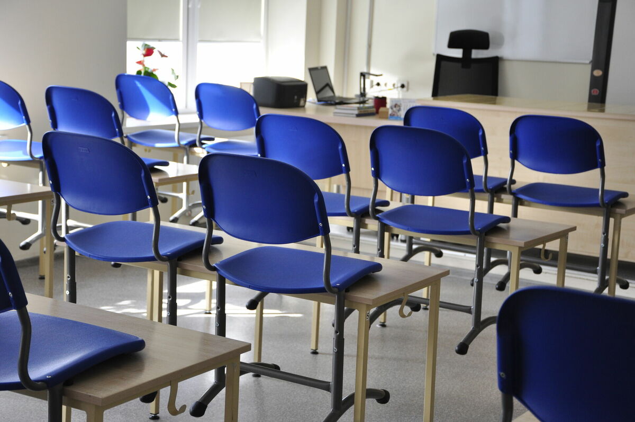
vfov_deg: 20.1
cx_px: 318
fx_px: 1189
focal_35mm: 68
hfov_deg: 29.9
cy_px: 211
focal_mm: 45
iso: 400
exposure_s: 1/100
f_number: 5
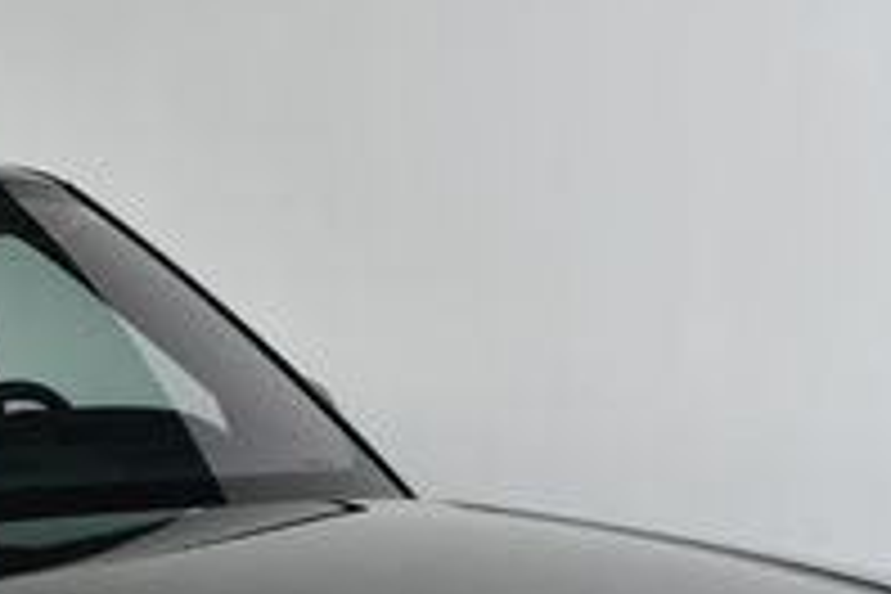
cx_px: 4
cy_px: 936
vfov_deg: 11.8
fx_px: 2722
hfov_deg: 18.1
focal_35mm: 110
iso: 100
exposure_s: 1/160
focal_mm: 23
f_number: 11
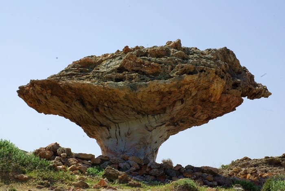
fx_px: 595
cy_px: 96
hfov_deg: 27.0
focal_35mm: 75
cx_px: 142
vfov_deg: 18.2
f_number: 16
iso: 100
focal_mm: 50
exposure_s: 1/60
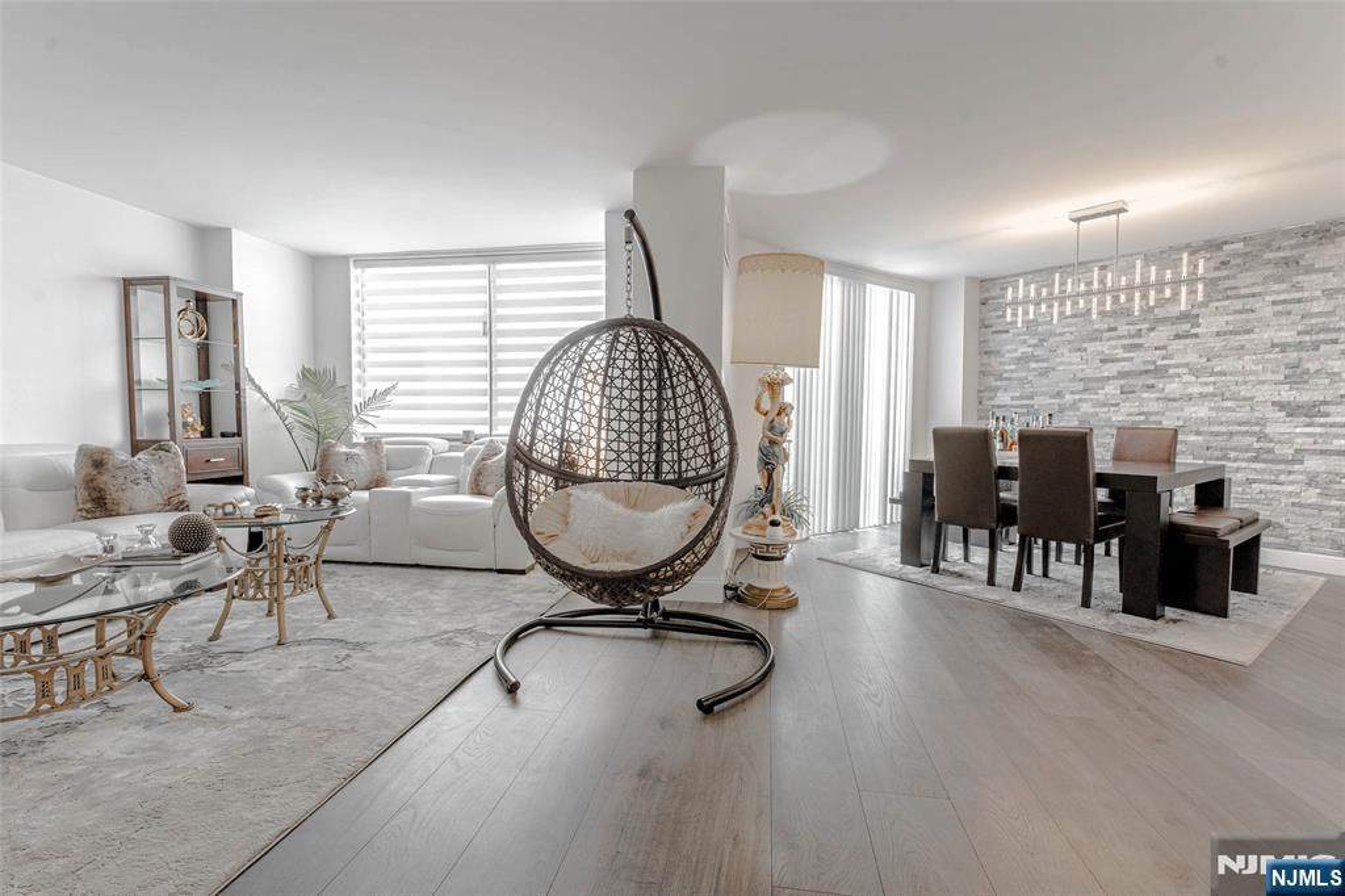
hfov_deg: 96.8
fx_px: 598
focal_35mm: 16
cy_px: 448
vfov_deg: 73.7
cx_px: 672
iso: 1000
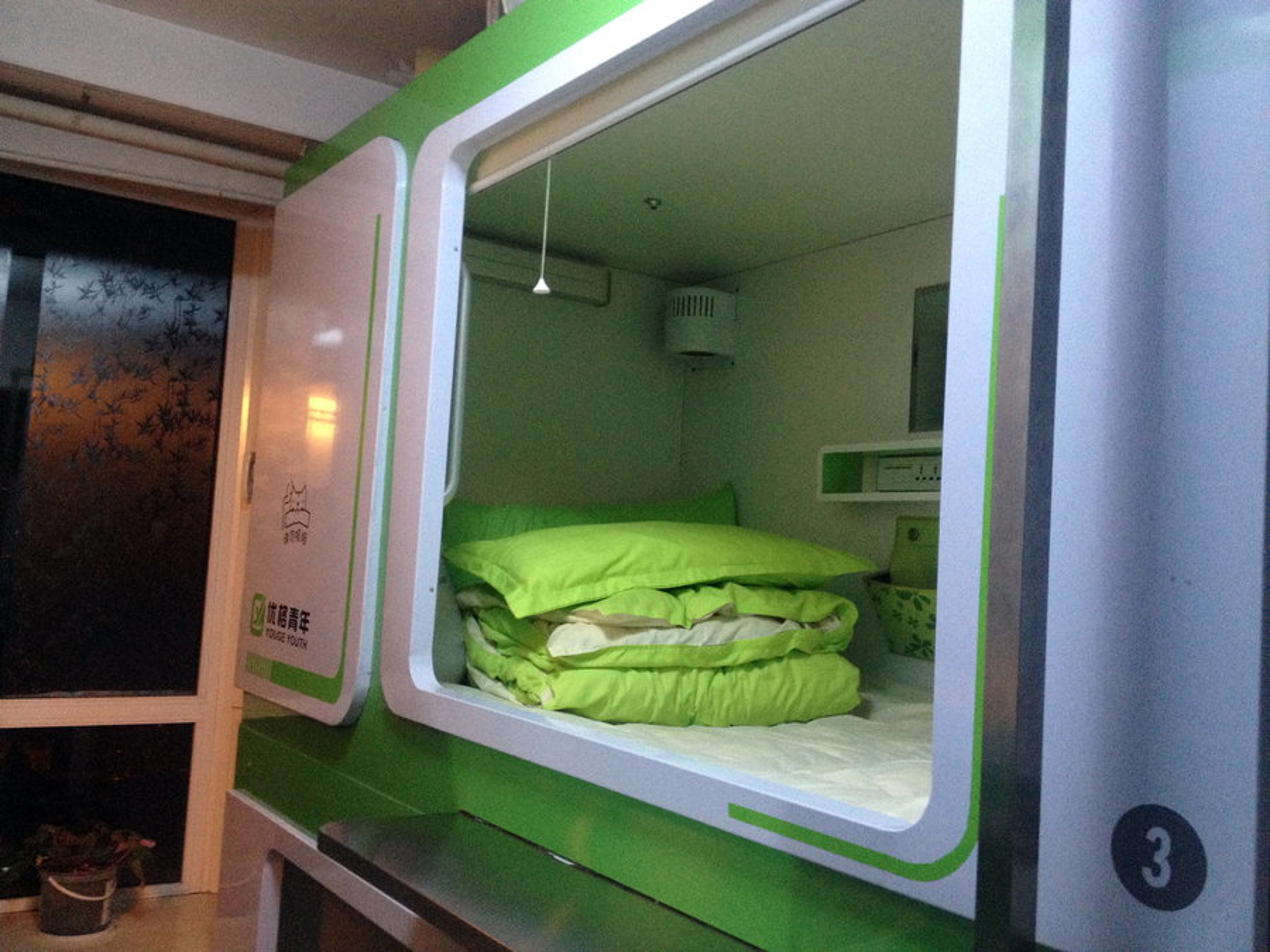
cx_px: 635
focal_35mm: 35
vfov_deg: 40.7
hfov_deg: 52.6
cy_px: 476
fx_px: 1284
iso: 320
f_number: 2.4
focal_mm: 4.28
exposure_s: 1/20
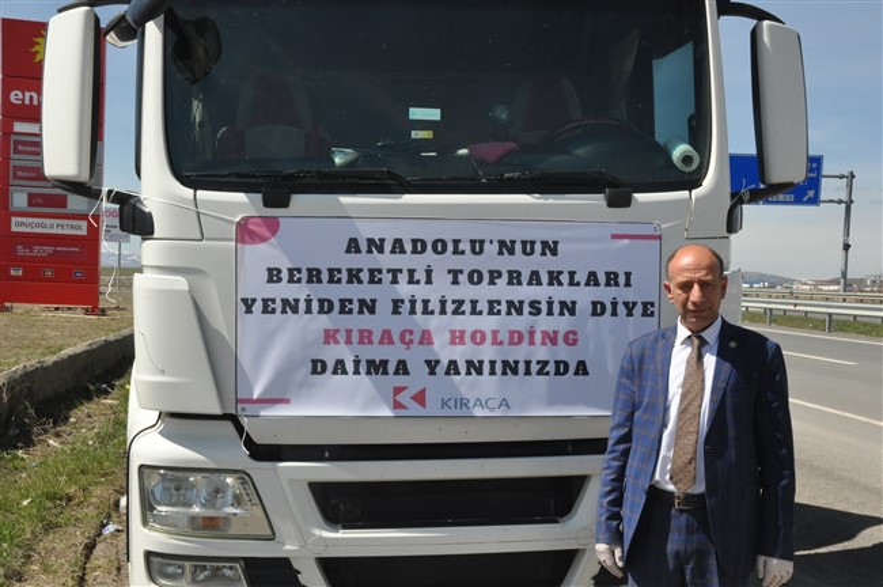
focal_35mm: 48
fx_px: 1176
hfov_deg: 41.2
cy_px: 294
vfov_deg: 28.0
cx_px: 442
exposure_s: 1/640
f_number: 13
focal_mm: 32
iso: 800
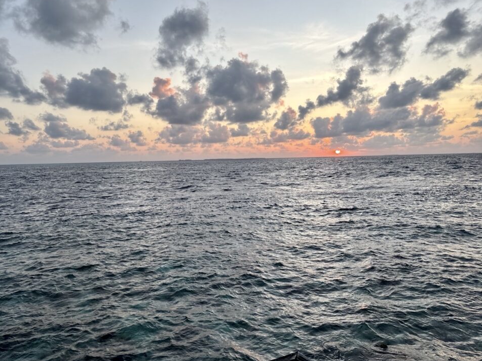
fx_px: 390
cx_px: 227
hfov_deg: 63.4
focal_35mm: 28
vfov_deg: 49.7
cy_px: 172
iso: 50
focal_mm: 5.96
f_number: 1.6
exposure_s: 1/596
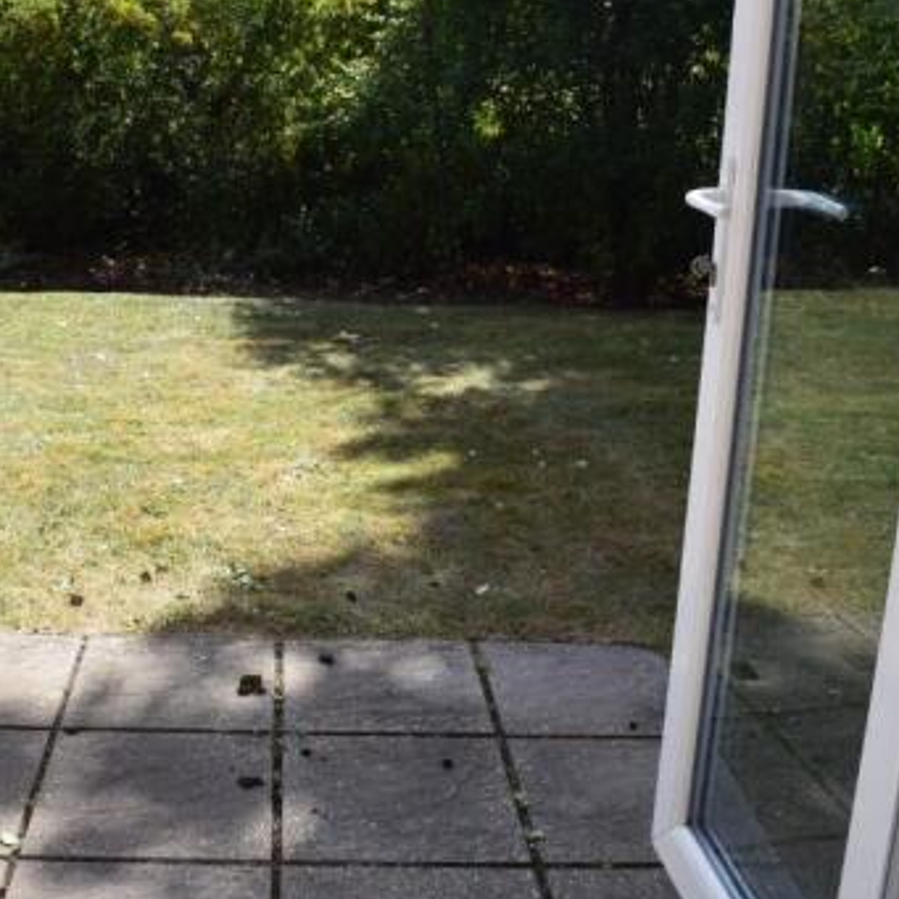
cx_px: 314
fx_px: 1293
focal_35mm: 44
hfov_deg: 38.0
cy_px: 365
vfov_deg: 38.2
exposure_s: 1/250
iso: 400
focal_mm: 18
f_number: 10
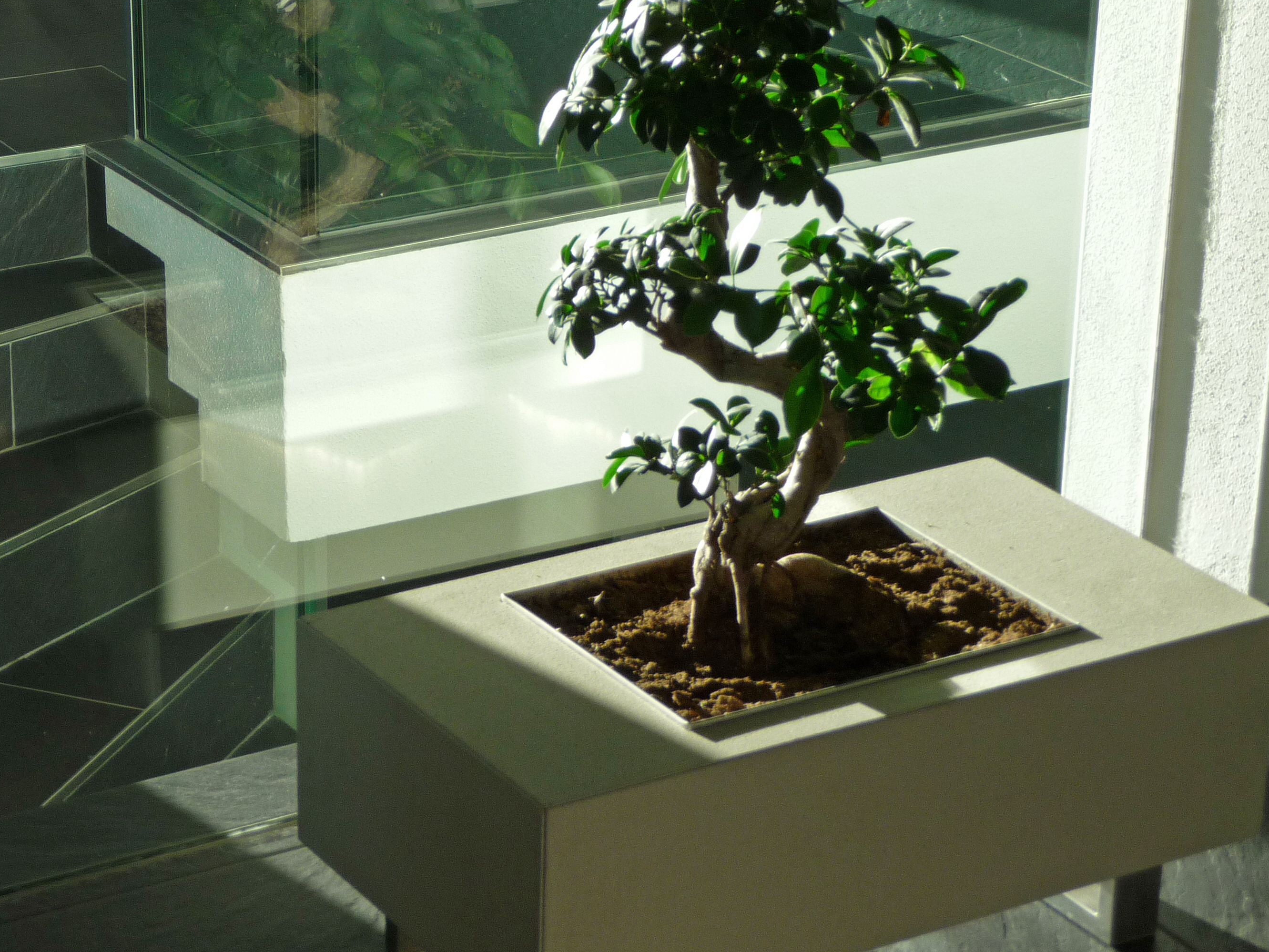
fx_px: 3996
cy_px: 482
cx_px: 469
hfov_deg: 18.0
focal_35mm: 109
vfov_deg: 13.6
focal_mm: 14.2
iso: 100
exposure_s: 1/80
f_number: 4.7
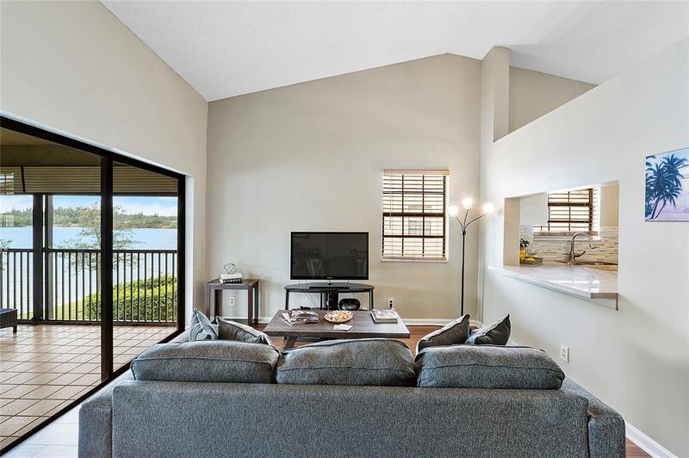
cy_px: 229
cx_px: 344
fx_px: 287
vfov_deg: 77.2
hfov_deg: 100.4
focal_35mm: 15
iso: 160
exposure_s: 1/5
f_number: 11
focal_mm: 10
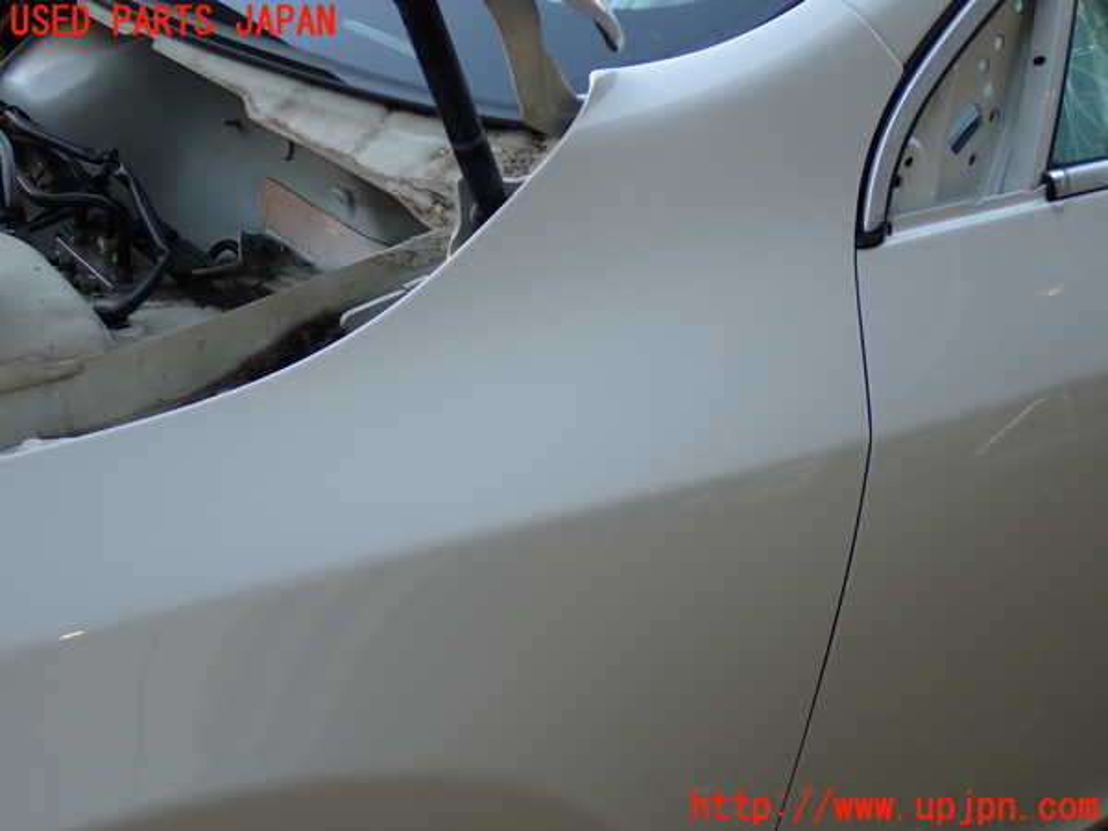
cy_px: 416
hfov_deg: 42.9
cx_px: 554
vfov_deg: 32.9
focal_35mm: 44
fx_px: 1408
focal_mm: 7.84
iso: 125
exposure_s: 1/80
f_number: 2.9
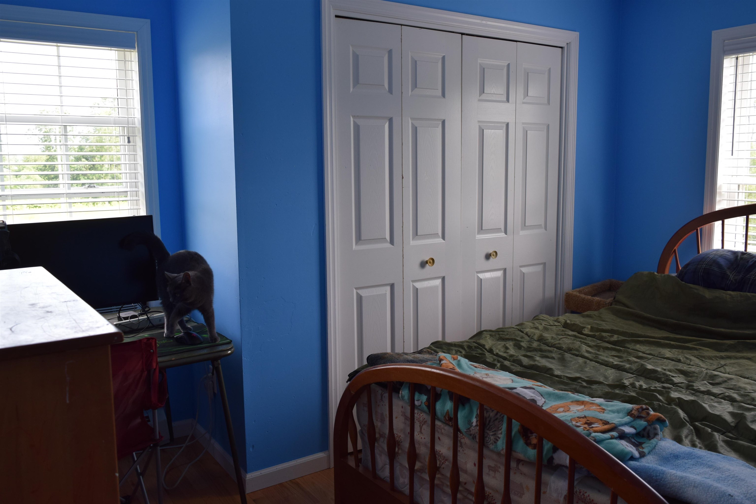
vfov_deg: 41.7
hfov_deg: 59.5
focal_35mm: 32
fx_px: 662
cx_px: 378
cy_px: 252
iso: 400
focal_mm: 21
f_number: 5
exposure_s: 1/100
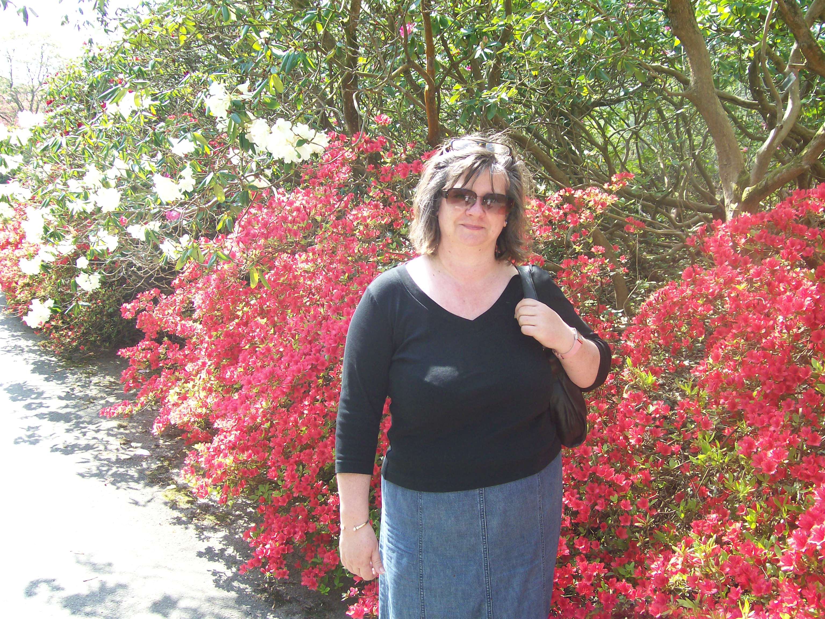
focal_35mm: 36
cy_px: 310
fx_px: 858
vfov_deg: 39.7
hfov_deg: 51.4
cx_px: 412
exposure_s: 1/182
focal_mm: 6
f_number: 2.7
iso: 80
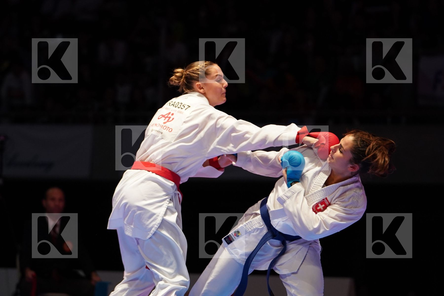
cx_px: 222
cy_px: 148
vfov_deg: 8.0
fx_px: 2109
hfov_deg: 12.0
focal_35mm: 171
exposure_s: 1/1000
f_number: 2.8
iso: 1600
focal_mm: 114
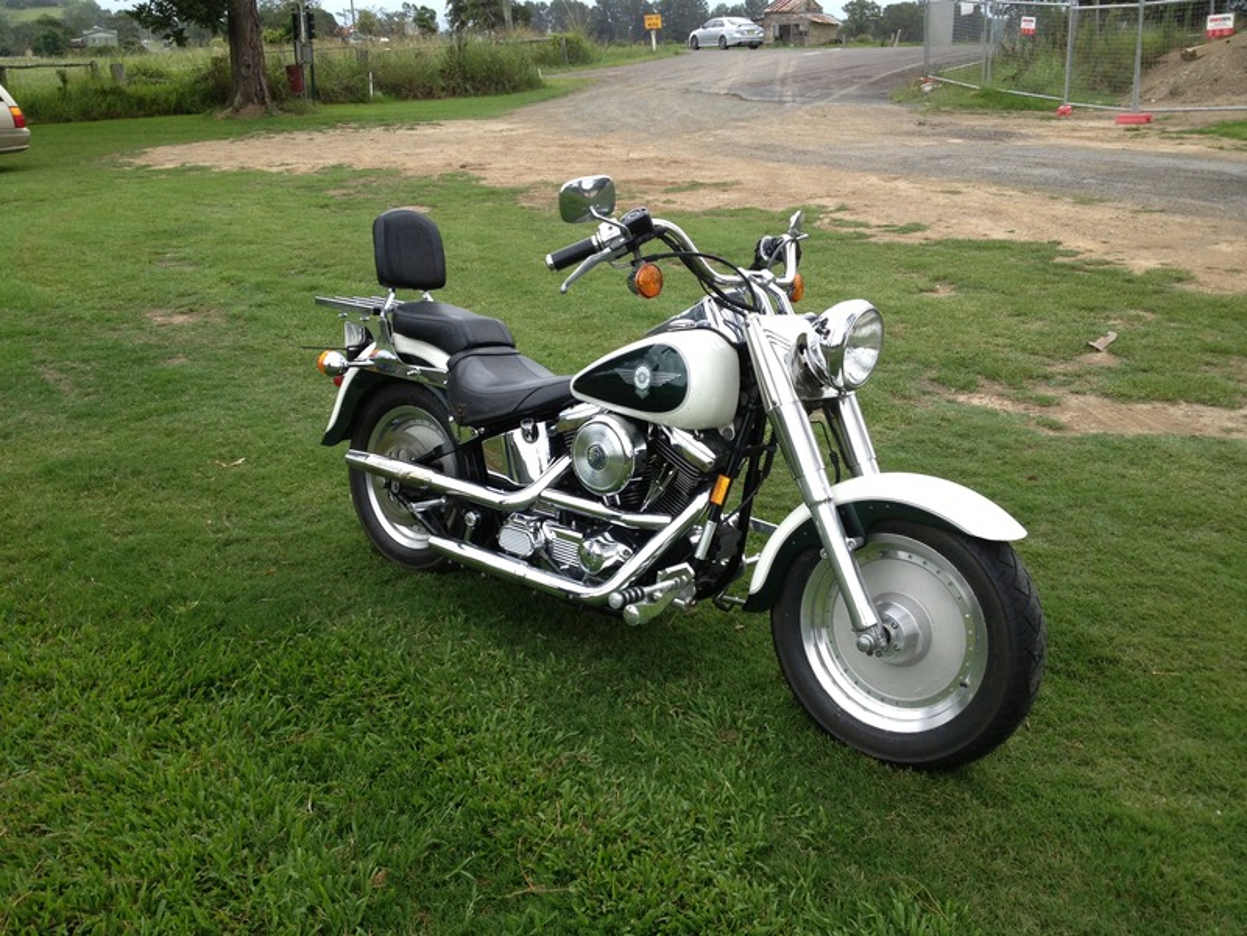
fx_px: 1261
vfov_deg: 40.7
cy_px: 468
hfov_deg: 52.6
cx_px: 624
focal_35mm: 35
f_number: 2.4
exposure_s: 1/358
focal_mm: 4.28
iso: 64
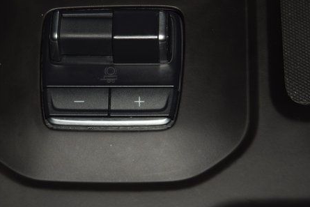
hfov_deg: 13.6
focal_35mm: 151
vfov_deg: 9.1
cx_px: 109
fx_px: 1301
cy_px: 67
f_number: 8
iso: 100
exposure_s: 1/125
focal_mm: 70
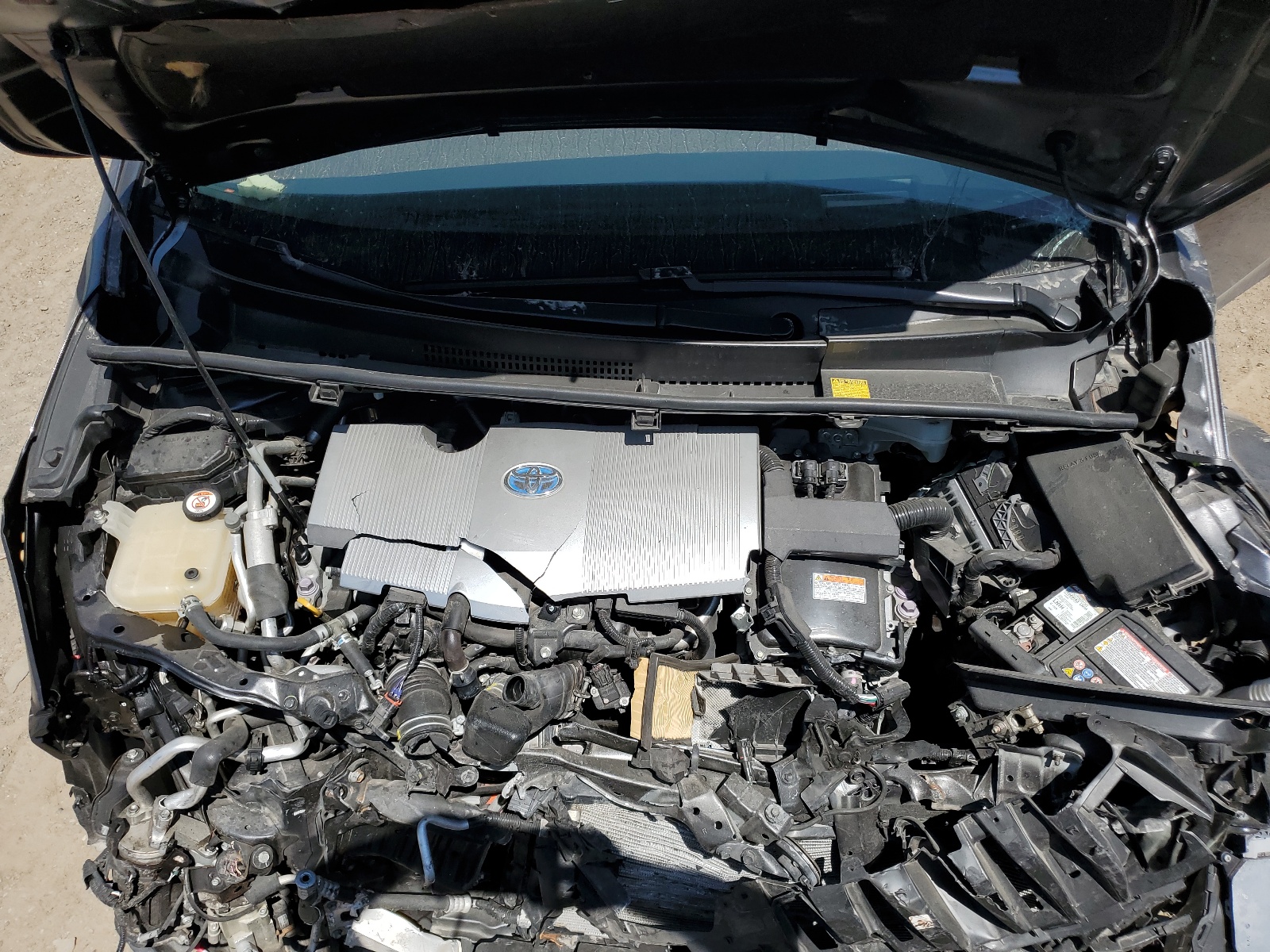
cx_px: 635
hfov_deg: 67.3
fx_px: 954
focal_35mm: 26
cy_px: 476
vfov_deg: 53.1
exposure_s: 1/5000
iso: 50
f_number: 1.5
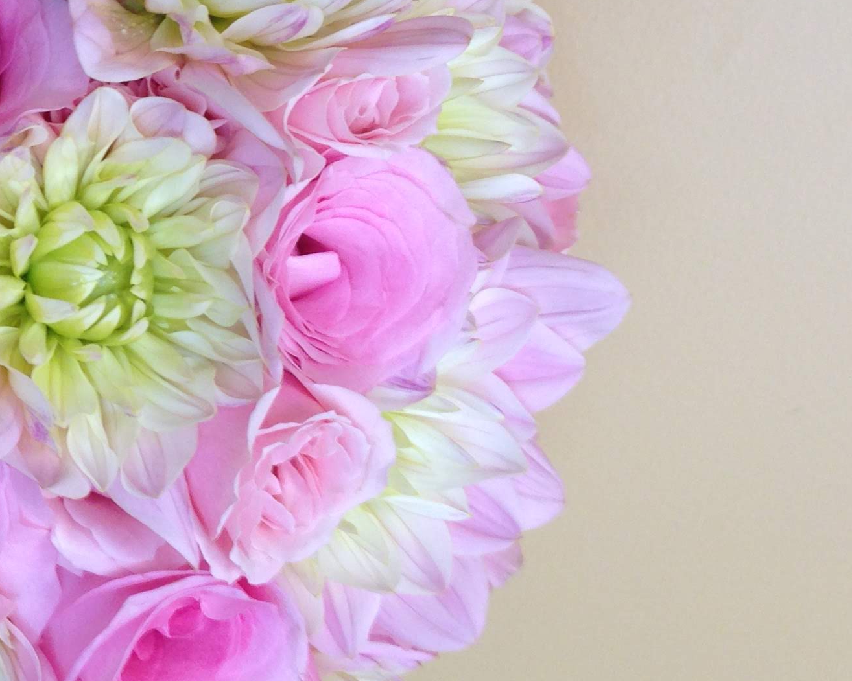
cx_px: -14
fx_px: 2017
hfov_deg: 22.8
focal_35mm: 80
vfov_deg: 19.1
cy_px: 246
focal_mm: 4.12
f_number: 2.4
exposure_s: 1/20
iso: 50
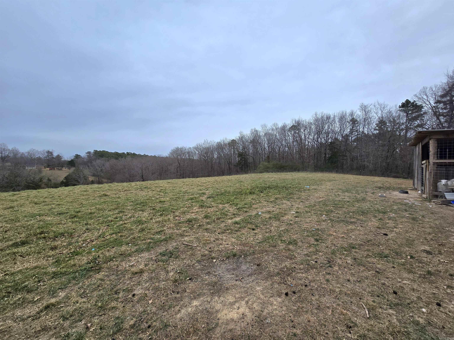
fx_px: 170
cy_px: 170
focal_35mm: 13
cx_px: 227
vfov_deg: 89.9
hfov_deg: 106.2
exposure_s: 1/1111
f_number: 2.2
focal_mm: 2.2
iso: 50
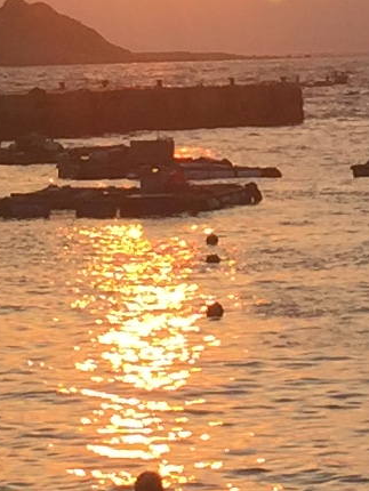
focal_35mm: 220
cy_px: -74
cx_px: 275
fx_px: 3124
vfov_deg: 8.9
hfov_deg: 6.8
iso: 32
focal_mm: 4.15
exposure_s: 1/1236
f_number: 2.2
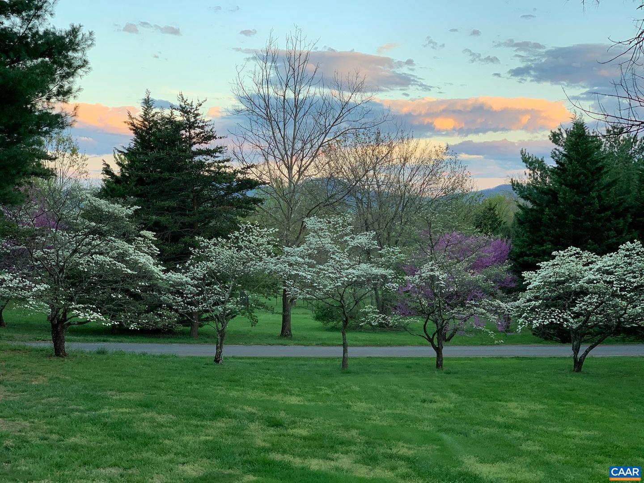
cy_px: 242
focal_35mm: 52
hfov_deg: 36.8
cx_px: 322
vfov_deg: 28.0
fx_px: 967
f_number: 2.4
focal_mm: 6
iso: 50
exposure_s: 1/122
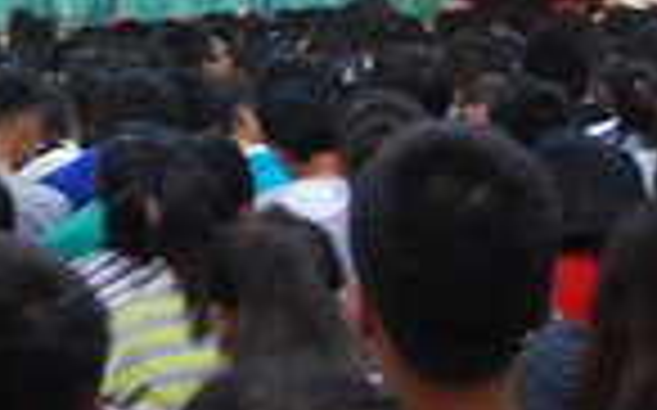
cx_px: -4
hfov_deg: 16.9
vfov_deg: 10.5
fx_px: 2160
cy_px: -187
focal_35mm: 121
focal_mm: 23
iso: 800
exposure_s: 1/15
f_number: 3.8
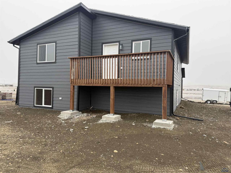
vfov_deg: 56.8
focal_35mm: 24
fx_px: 160
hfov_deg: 71.6
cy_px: 86
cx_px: 116
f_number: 1.78
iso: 80
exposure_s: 1/765
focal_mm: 6.76
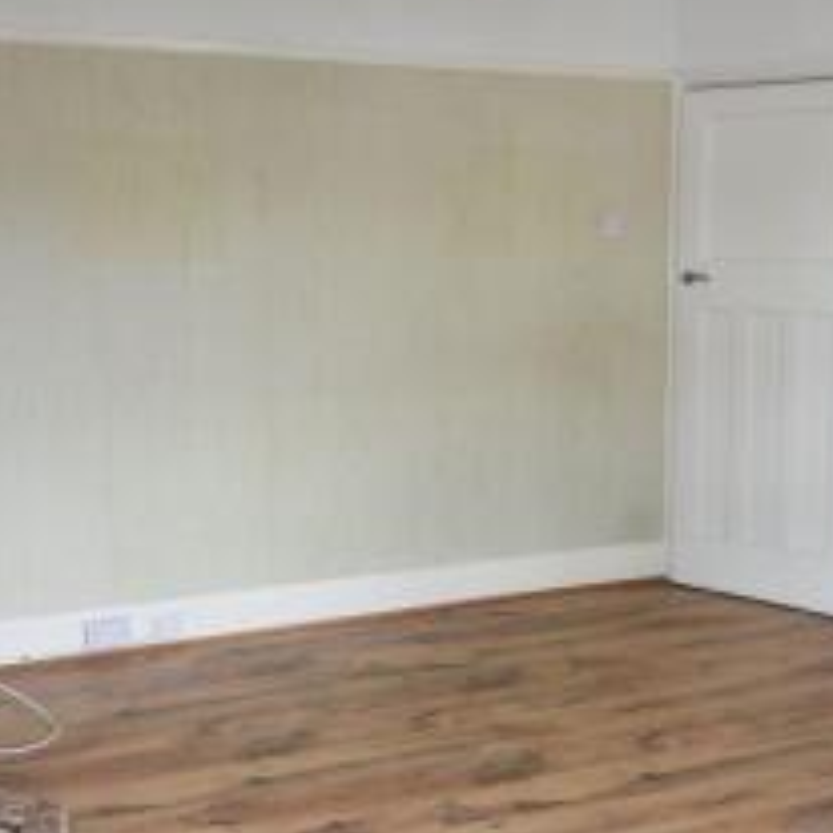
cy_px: 380
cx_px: 555
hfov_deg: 40.4
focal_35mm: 41
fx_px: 1116
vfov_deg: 40.9
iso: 800
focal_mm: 14
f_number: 5
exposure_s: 1/100
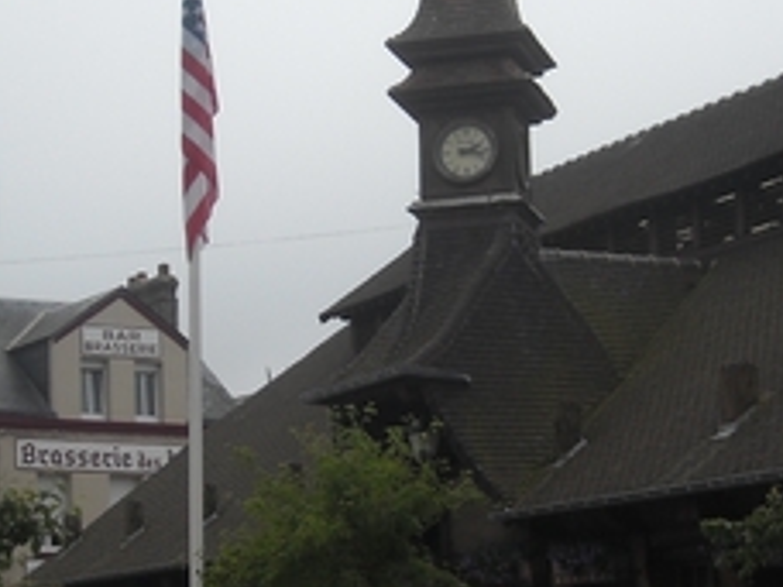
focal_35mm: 92
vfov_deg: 16.1
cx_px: 354
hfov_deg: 21.3
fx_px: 2081
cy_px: 347
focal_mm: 5.7
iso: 64
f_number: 5.6
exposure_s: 1/593
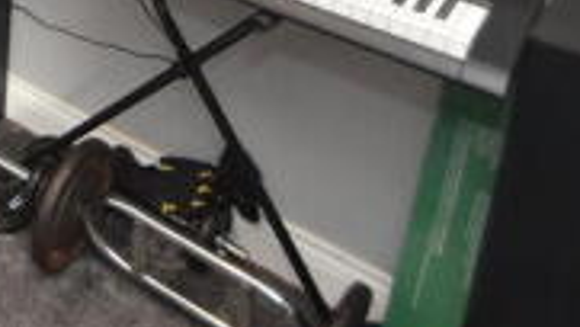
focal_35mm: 57
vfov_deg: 16.9
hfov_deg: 28.1
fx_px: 877
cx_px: -226
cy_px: -284
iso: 800
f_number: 4.5
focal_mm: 10
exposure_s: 1/80
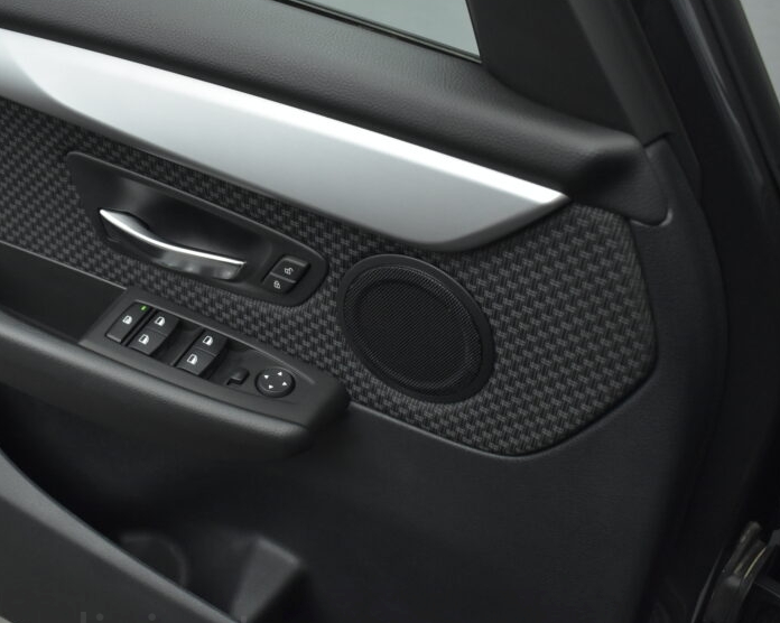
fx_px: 1100
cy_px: 313
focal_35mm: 48
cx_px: 264
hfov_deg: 38.6
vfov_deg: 31.6
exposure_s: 1/100
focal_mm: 23
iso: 1600
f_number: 3.8
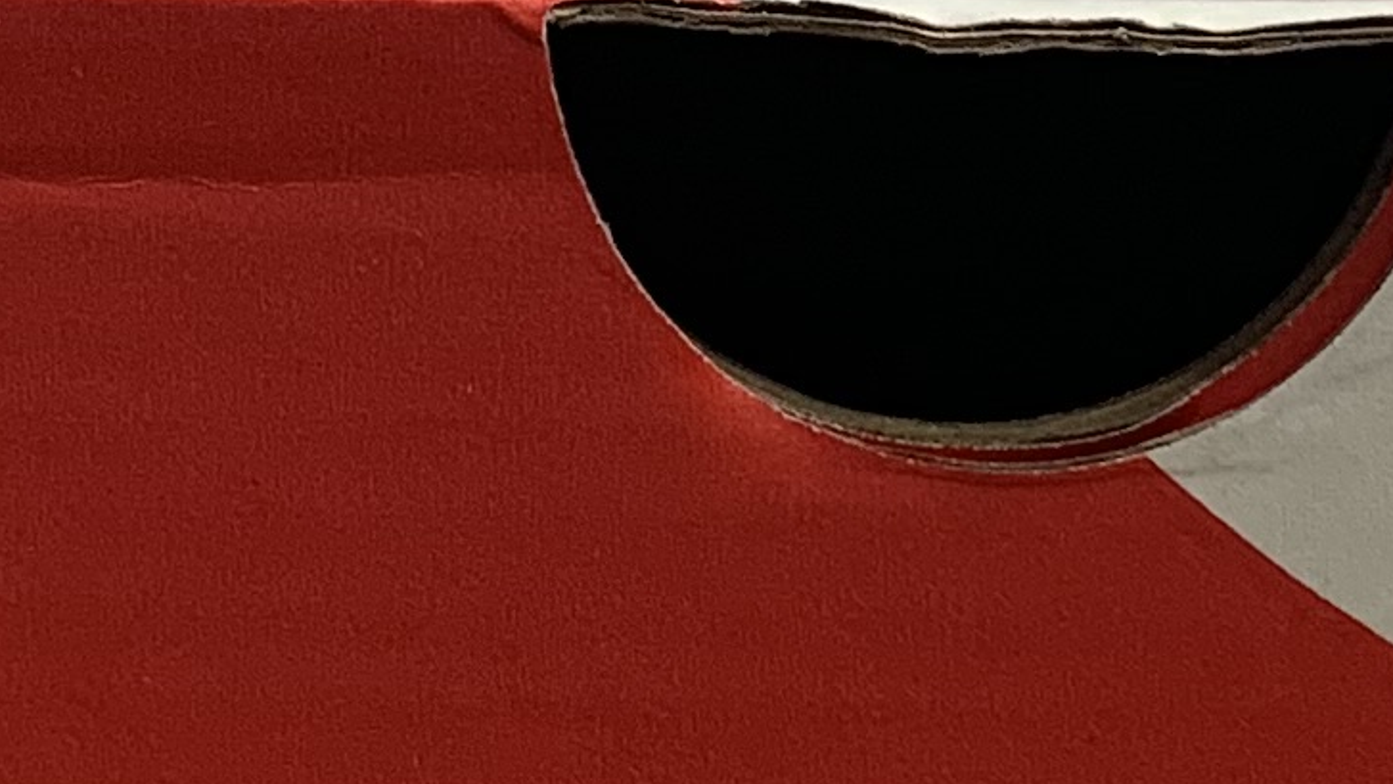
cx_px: 973
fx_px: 5799
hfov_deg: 13.7
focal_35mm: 157
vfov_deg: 7.7
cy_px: -81
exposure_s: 1/121
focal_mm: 4.25
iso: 50
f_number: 1.8
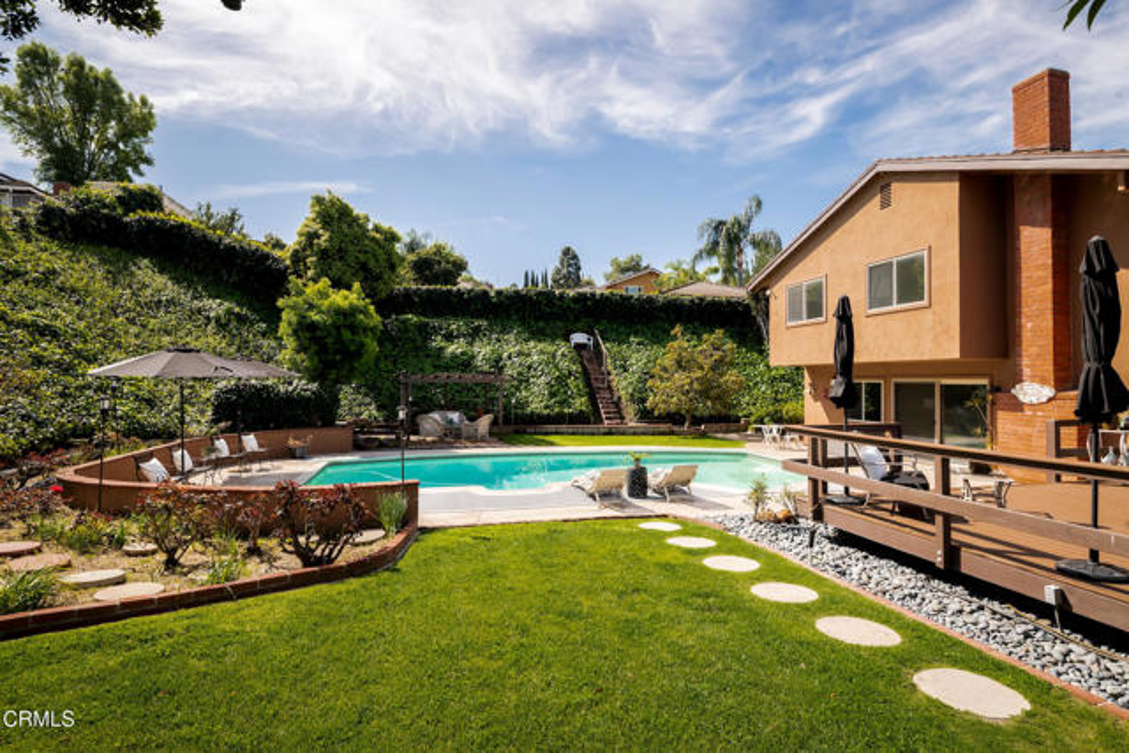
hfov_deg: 73.7
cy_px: 376
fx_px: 753
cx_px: 564
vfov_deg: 53.2
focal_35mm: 24
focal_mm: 24
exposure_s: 1/200
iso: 64
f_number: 10
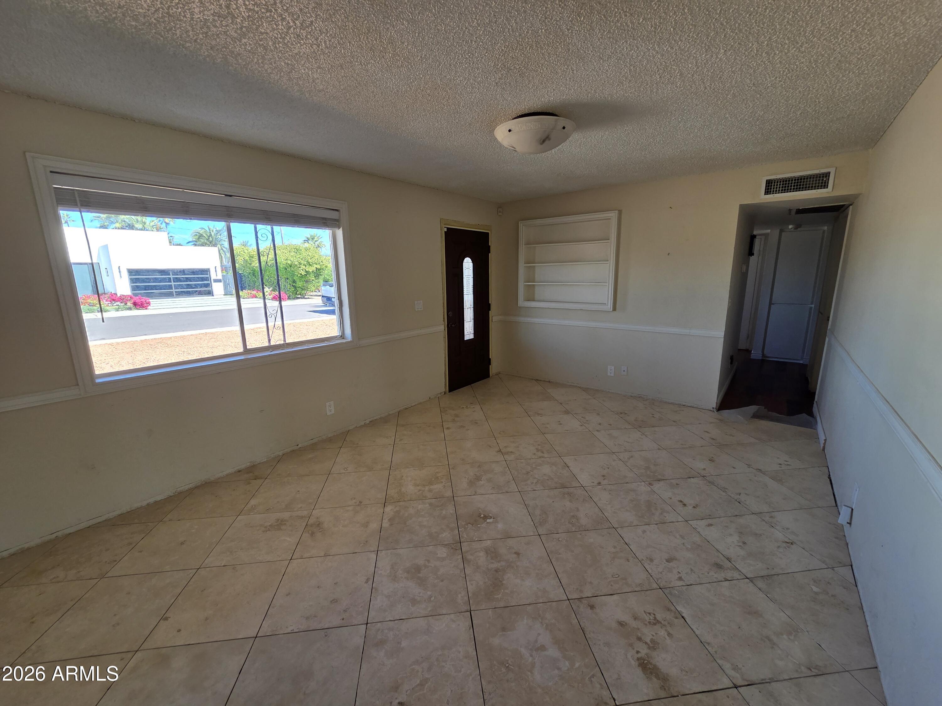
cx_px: 471
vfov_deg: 89.9
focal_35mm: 13
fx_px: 354
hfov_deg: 106.2
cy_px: 353
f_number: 2.2
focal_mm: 2.2
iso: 50
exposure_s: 1/128
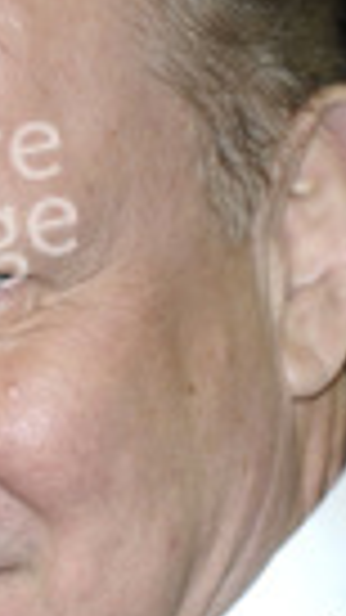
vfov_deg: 2.5
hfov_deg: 1.4
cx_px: -20
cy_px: 454
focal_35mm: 849
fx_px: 13848
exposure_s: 1/200
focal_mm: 185
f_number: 4
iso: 320
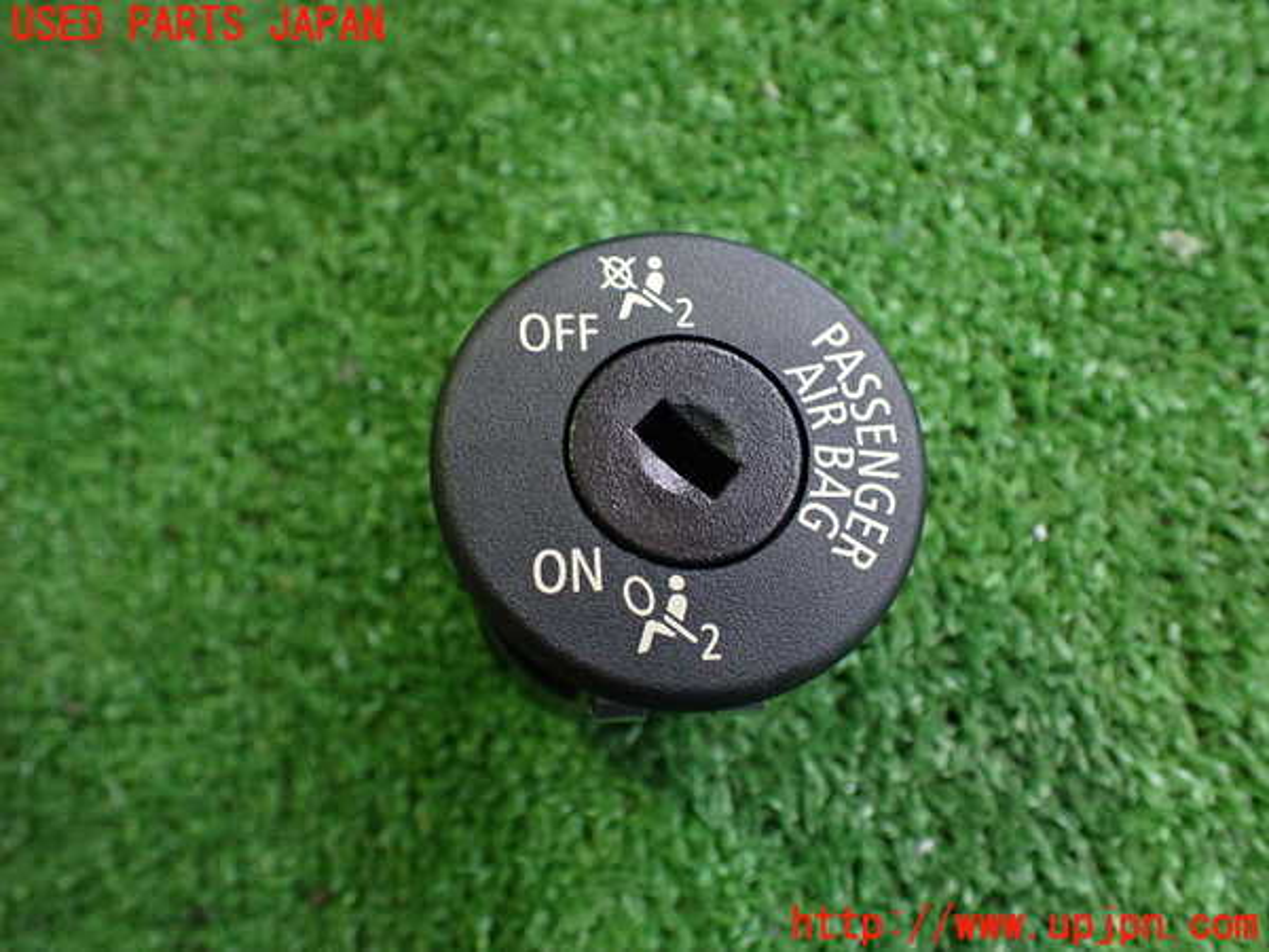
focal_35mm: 30
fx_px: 1100
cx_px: 634
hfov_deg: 60.0
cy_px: 476
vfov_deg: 46.8
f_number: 2.3
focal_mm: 5.4
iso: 800
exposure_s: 1/125
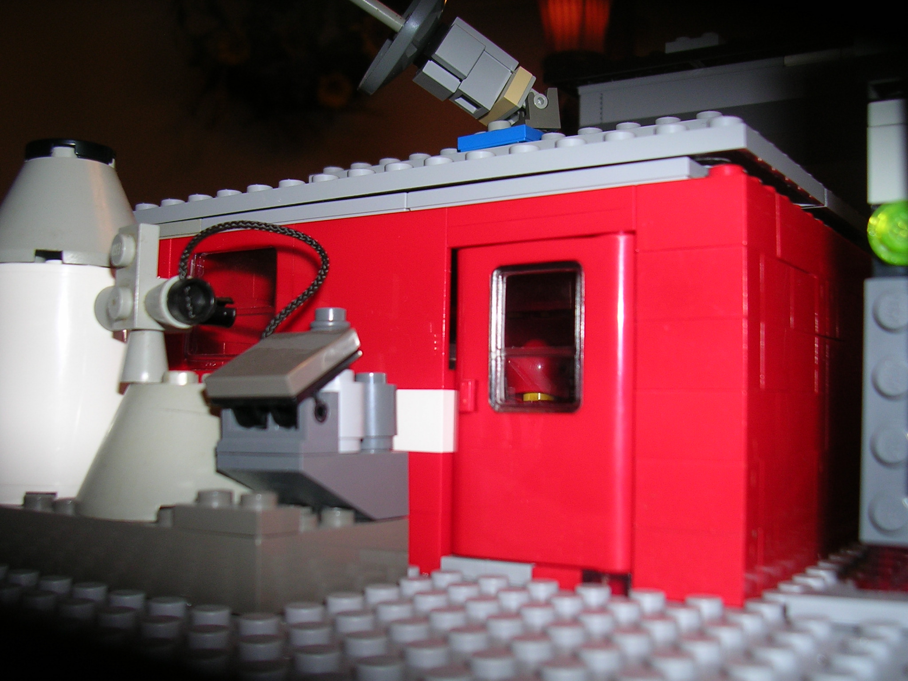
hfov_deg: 49.0
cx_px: 454
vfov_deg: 37.7
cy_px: 340
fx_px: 997
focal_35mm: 38
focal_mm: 5.8
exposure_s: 1/60.1
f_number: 2.8
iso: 50
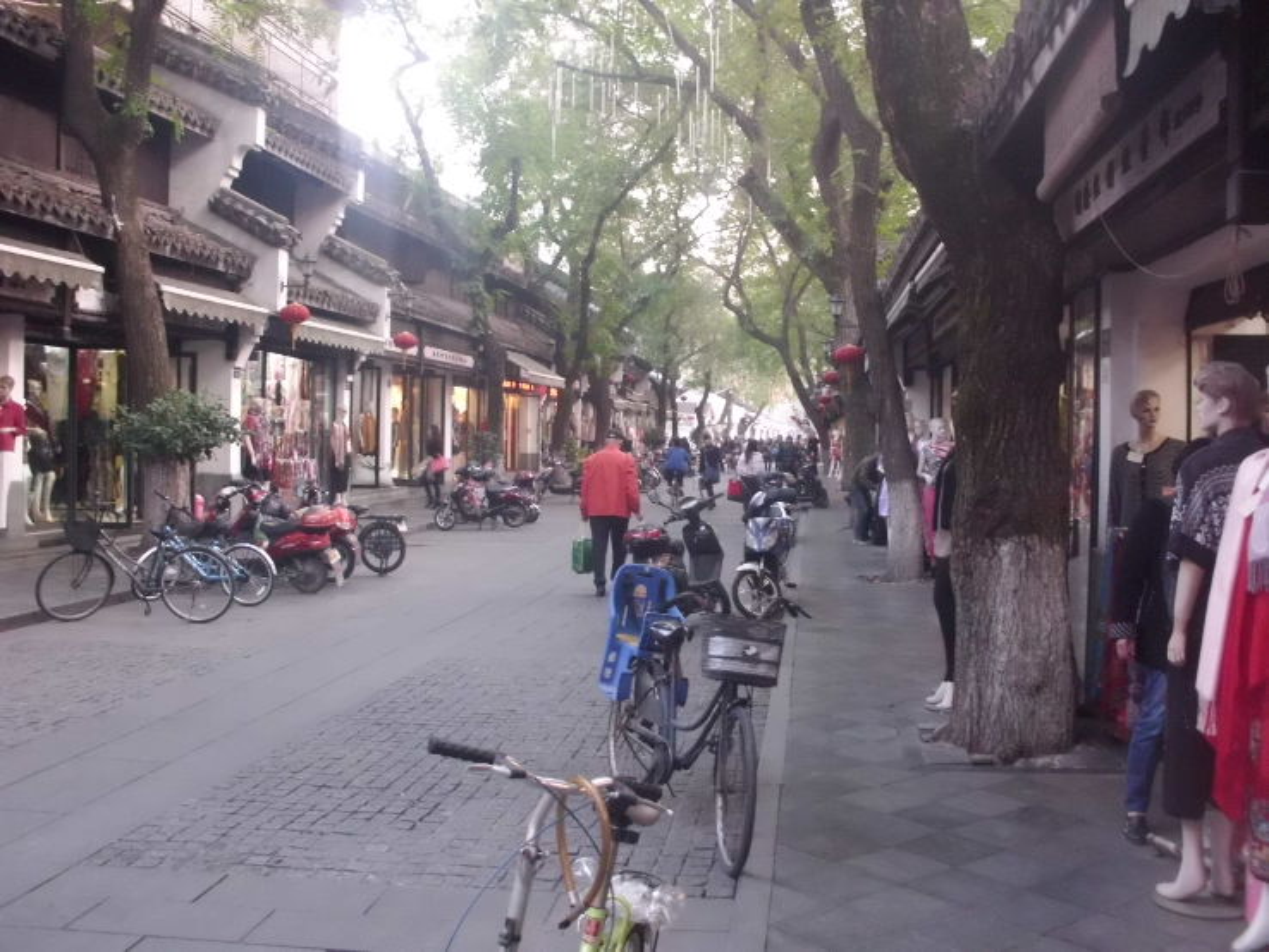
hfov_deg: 51.3
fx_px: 1320
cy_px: 476
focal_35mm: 36
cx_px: 634
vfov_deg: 39.7
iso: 400
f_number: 2.9
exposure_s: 1/40
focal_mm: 6.3
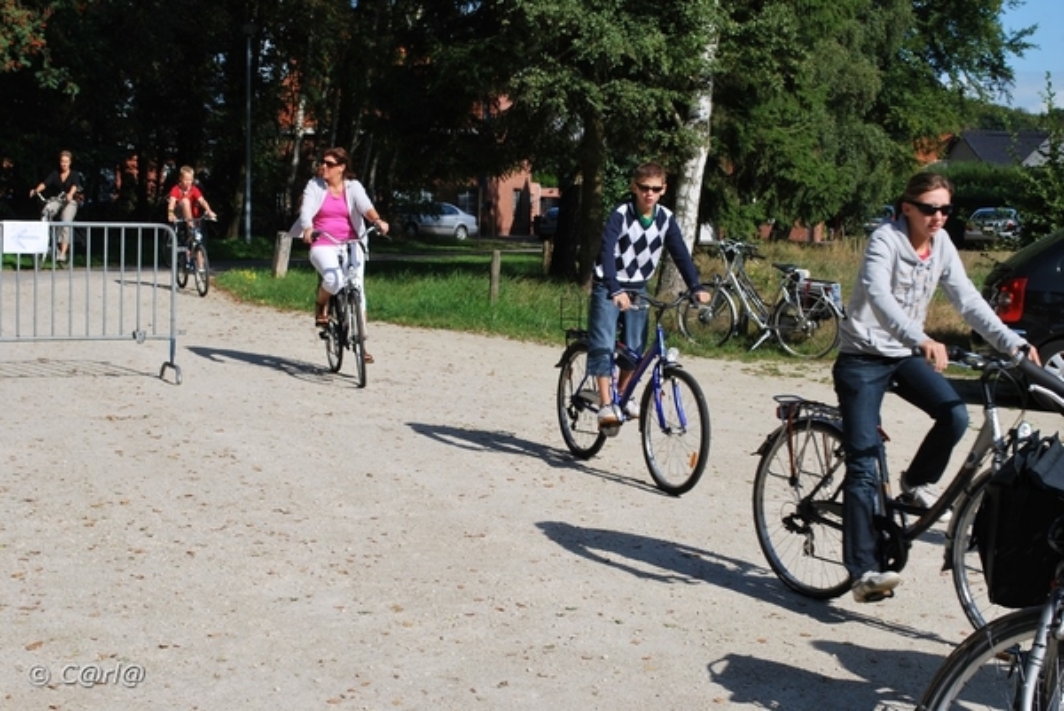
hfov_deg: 33.4
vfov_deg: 22.7
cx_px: 532
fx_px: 1775
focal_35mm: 60
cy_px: 356
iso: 100
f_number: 8
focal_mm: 40
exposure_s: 1/250
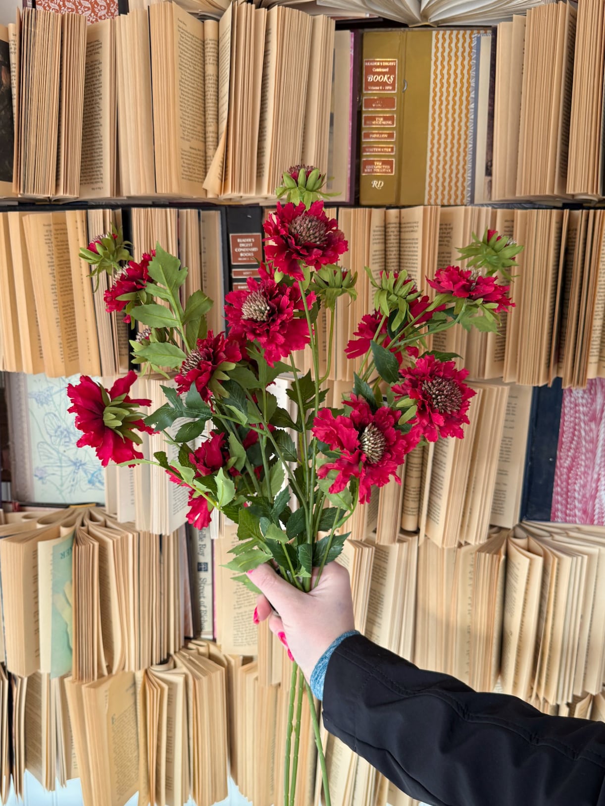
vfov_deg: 71.6
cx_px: 302
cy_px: 403
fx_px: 559
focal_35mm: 24
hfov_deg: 56.9
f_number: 1.78
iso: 125
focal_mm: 6.76
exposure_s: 1/151
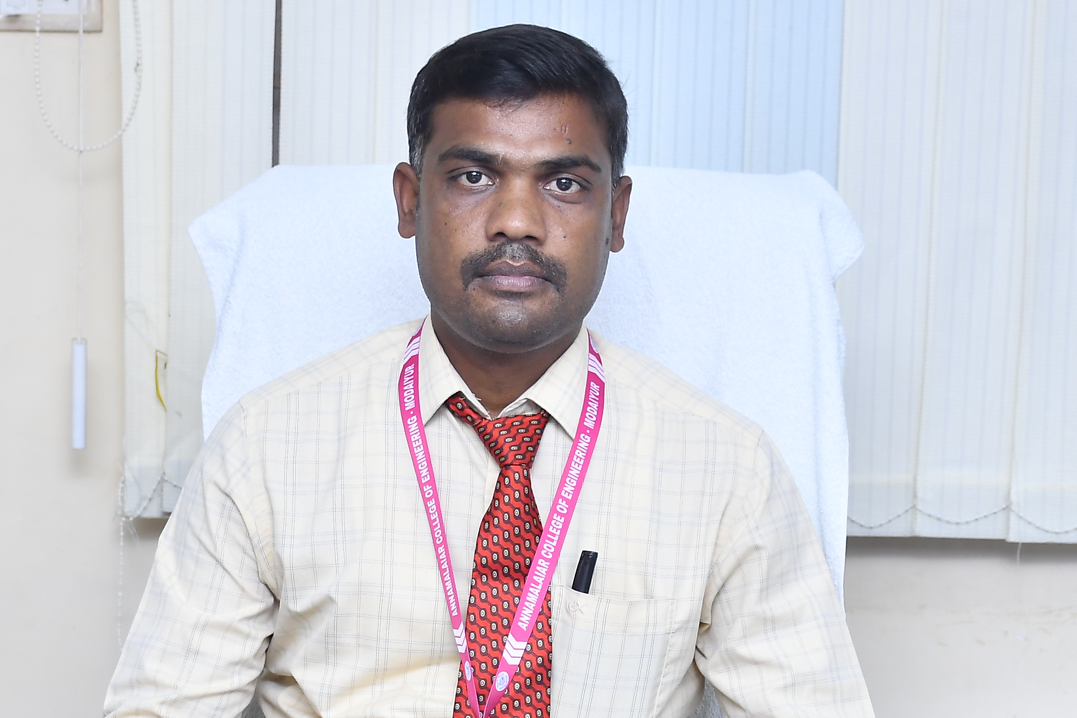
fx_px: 3799
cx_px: 520
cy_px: 519
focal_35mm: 127
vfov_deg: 10.8
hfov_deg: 16.1
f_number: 4.5
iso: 500
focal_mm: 40
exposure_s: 1/125
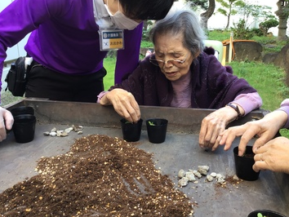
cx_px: 153
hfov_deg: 52.6
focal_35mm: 35
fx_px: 292
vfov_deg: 40.7
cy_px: 100
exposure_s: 1/50
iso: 32
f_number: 2.4
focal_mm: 3.3
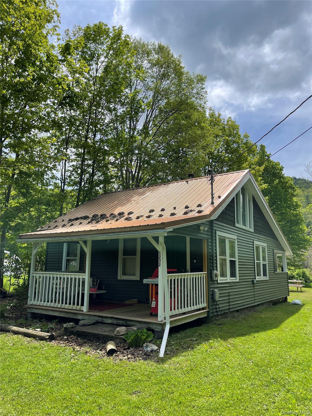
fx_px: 300
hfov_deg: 54.9
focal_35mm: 25
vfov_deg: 69.4
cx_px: 156
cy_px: 208
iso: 32
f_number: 1.6
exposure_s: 1/3086
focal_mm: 5.1
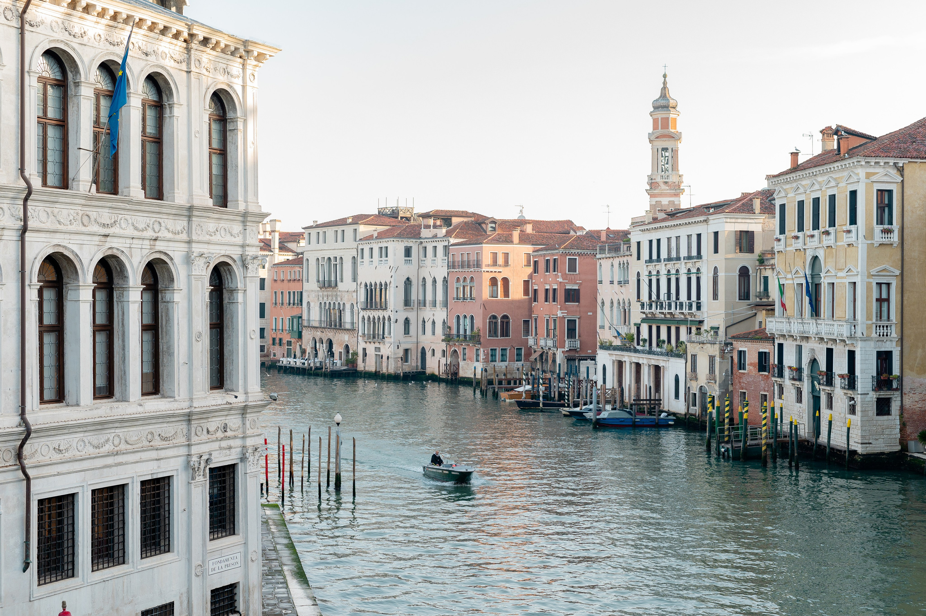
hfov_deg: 39.6
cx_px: 463
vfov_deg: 27.0
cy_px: 308
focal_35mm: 50
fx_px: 1285
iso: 400
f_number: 3.5
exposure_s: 1/640
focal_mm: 50
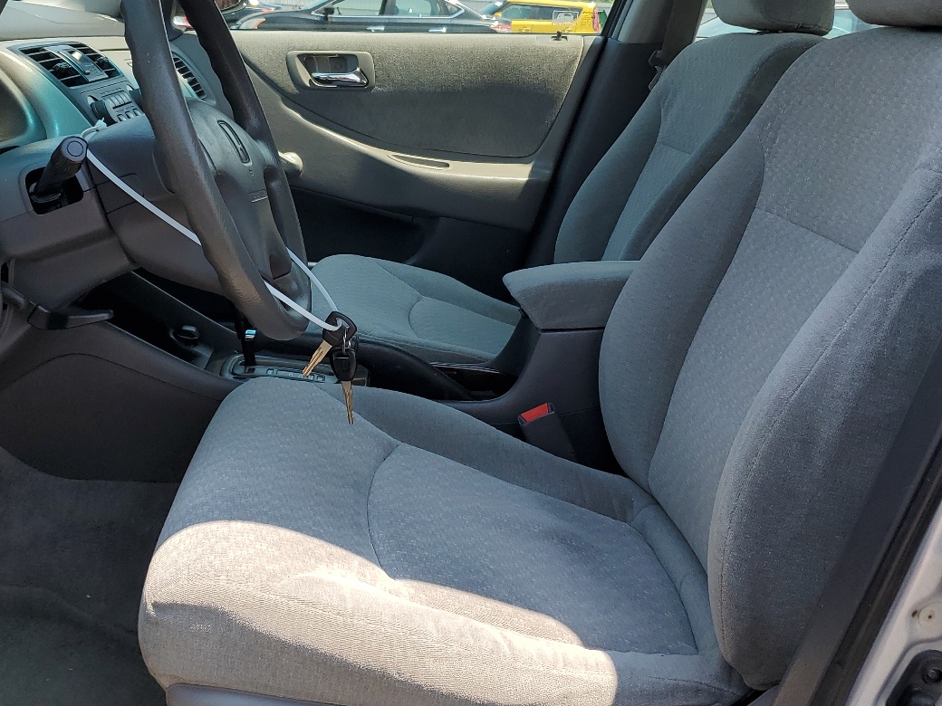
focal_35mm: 40
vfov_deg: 35.9
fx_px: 1089
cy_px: 297
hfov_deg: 46.4
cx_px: 362
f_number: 1.5
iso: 50
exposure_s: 1/1429
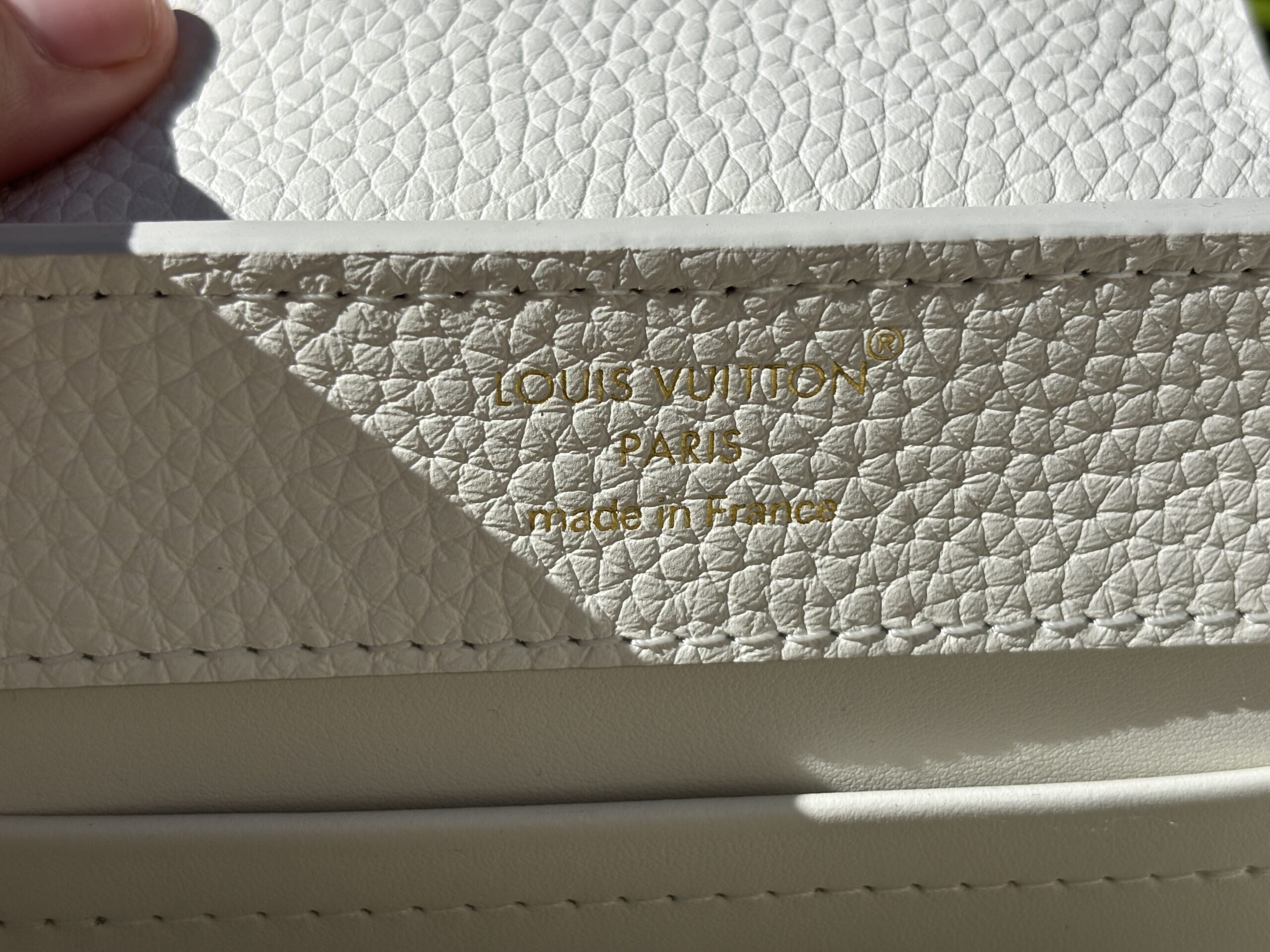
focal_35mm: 52
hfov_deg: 36.8
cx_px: 635
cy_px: 476
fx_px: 1908
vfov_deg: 28.0
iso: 40
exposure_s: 1/5618
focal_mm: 5.96
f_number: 1.6
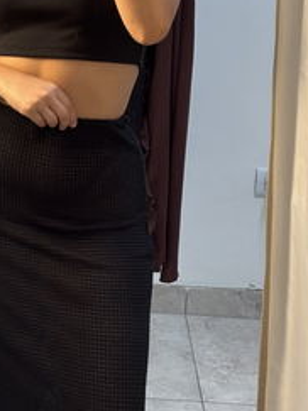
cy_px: 90
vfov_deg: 17.2
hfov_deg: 12.9
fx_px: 1354
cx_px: 51
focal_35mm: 114
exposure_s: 1/50
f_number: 1.6
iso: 50
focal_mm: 5.96
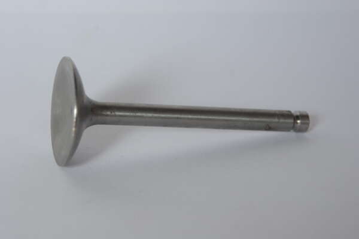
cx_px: 180
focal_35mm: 120
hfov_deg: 17.1
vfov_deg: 11.4
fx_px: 1197
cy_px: 120
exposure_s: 1/125
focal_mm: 80
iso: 400
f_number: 8
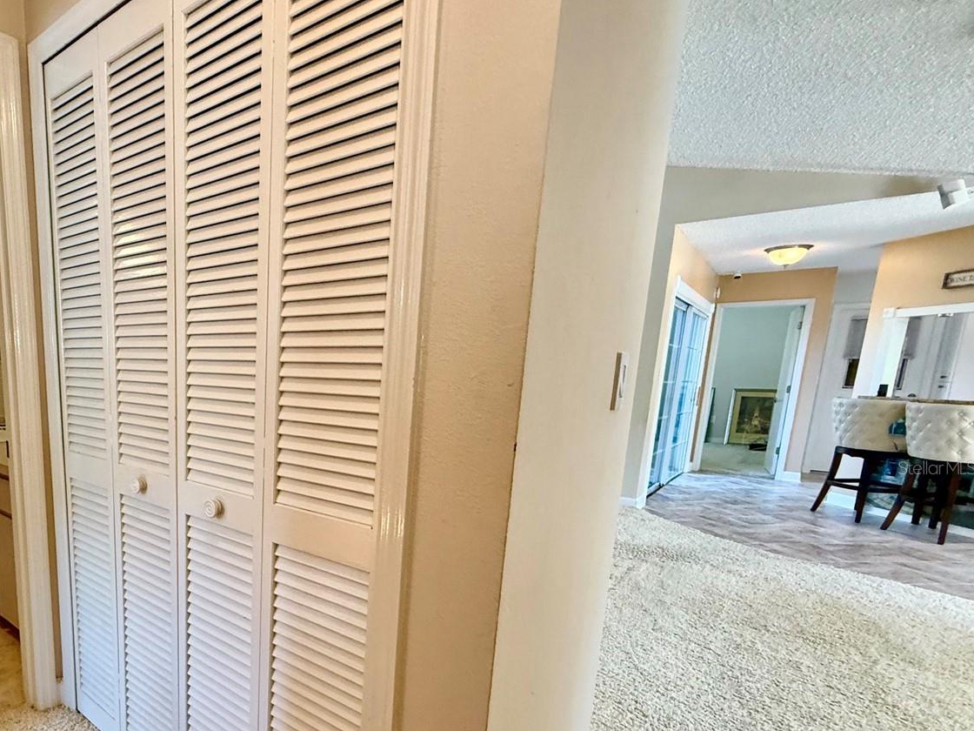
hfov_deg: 77.6
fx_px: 563
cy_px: 467
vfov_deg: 64.8
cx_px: 284
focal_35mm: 20
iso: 250
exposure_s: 1/60
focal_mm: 2.22
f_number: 2.2
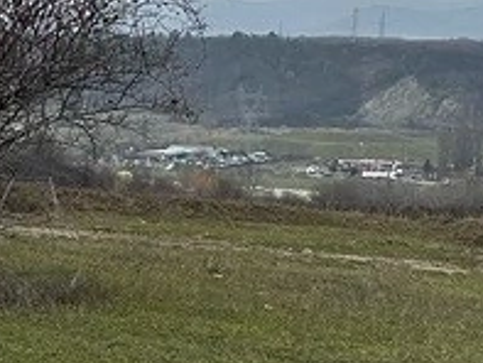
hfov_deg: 13.9
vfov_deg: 12.1
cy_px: 270
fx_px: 1703
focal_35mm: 122
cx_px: -454
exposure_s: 1/1393
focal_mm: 6.86
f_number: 1.78
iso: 80
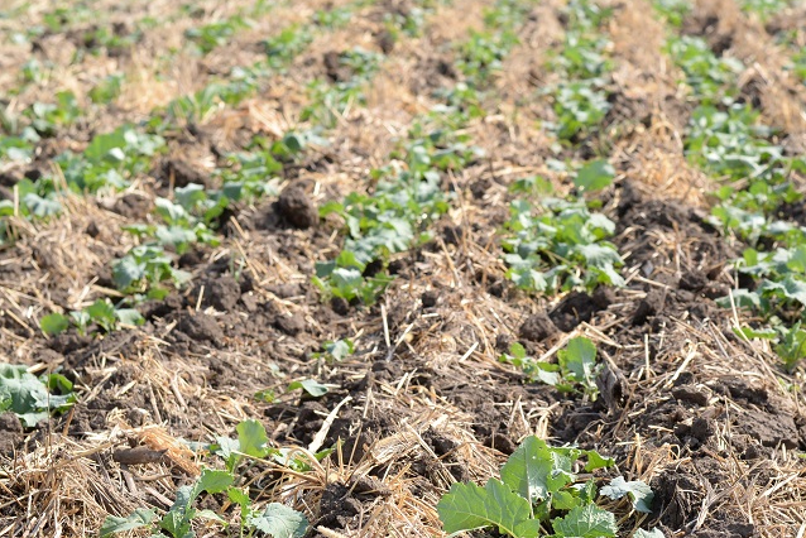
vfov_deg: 14.6
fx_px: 2105
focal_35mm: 94
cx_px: 595
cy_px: 225
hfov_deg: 21.5
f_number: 5.6
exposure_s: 1/800
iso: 320
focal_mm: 50
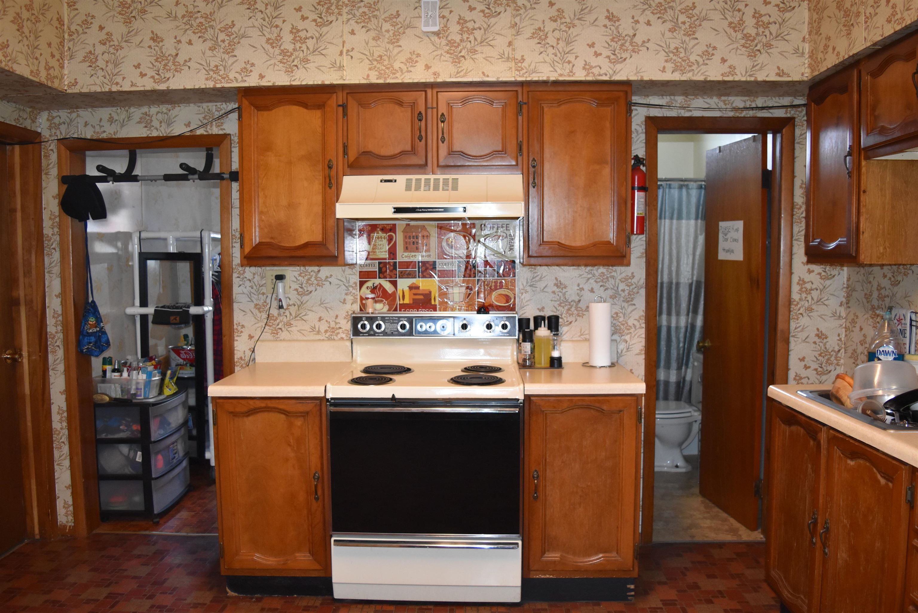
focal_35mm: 27
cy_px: 306
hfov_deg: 67.4
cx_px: 459
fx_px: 689
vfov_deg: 47.9
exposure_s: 1/60
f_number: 3.5
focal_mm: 18
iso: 1600
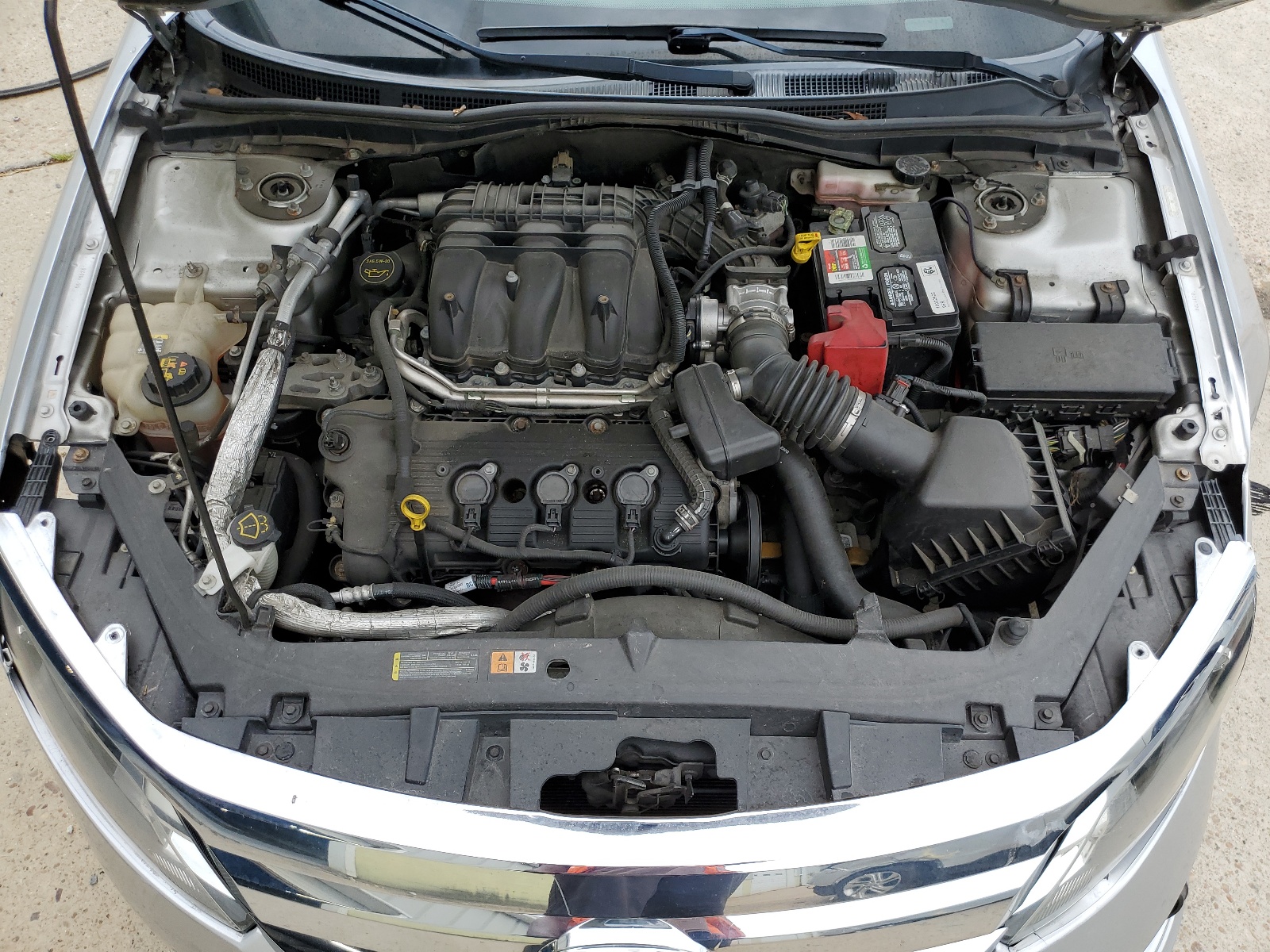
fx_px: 954
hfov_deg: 67.3
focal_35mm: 26
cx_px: 635
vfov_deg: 53.1
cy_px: 476
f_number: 1.5
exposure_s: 1/455
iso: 50
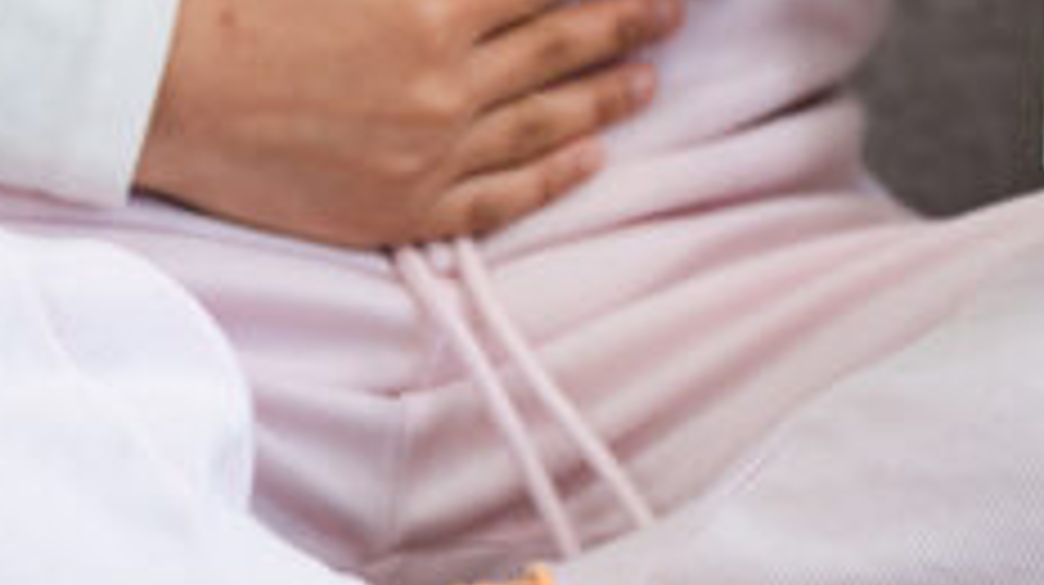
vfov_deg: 4.4
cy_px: -412
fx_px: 7523
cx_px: 680
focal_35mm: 272
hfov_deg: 7.9
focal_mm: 70
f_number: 2.8
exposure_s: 1/250
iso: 400
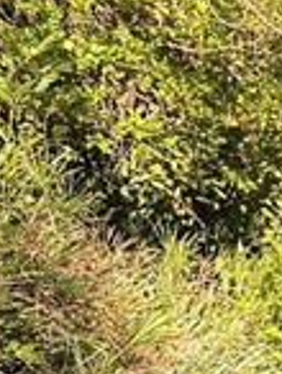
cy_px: 284
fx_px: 1820
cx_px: 464
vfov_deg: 11.7
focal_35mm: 168
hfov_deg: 8.6
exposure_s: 1/729
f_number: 1.78
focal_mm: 6.86
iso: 80
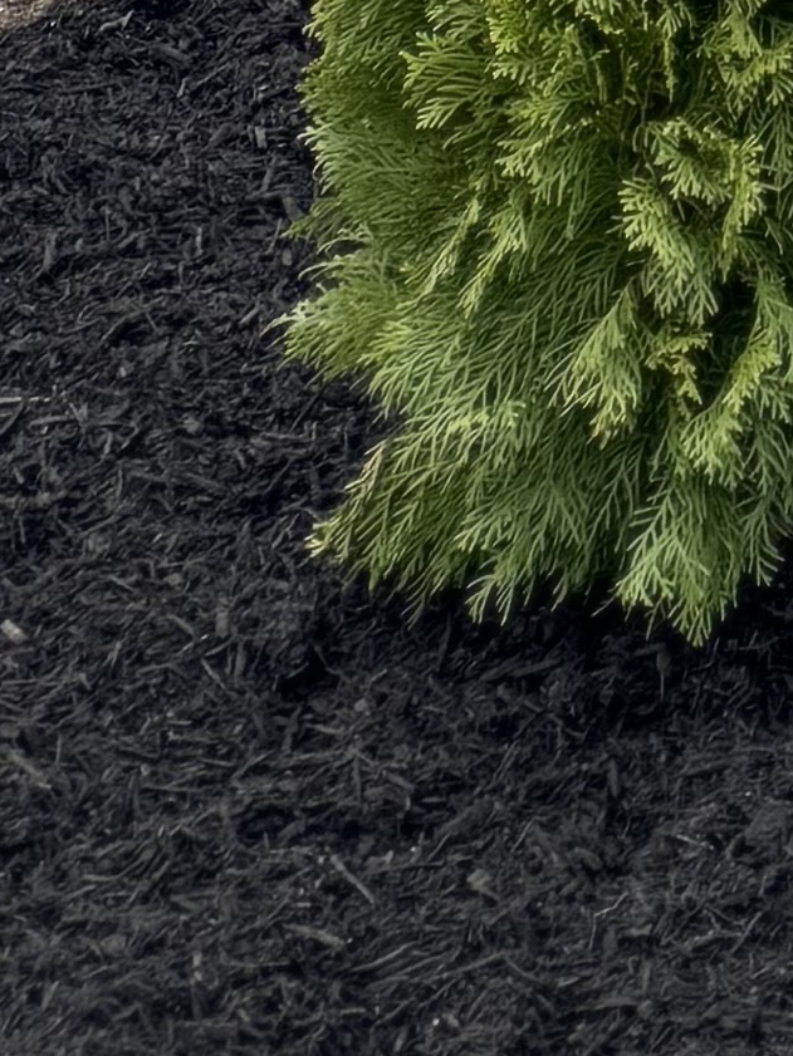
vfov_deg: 10.0
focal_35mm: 163
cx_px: 2534
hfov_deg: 7.7
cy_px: -1806
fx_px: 4978
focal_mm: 6.76
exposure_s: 1/142
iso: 64
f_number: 1.78
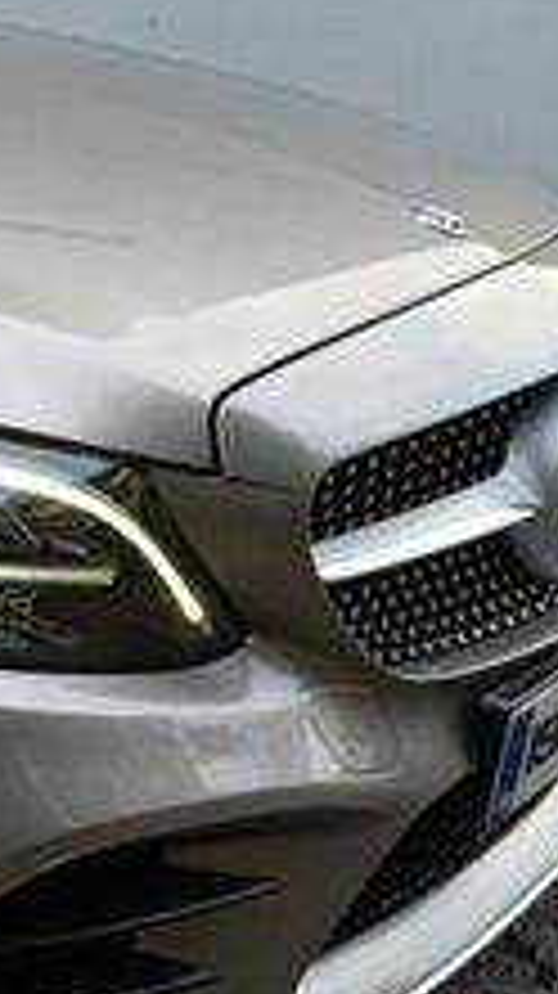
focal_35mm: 71
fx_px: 1871
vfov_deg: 29.7
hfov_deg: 14.4
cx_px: -522
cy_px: 441
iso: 67
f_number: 1.88
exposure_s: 1/102
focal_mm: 5.59
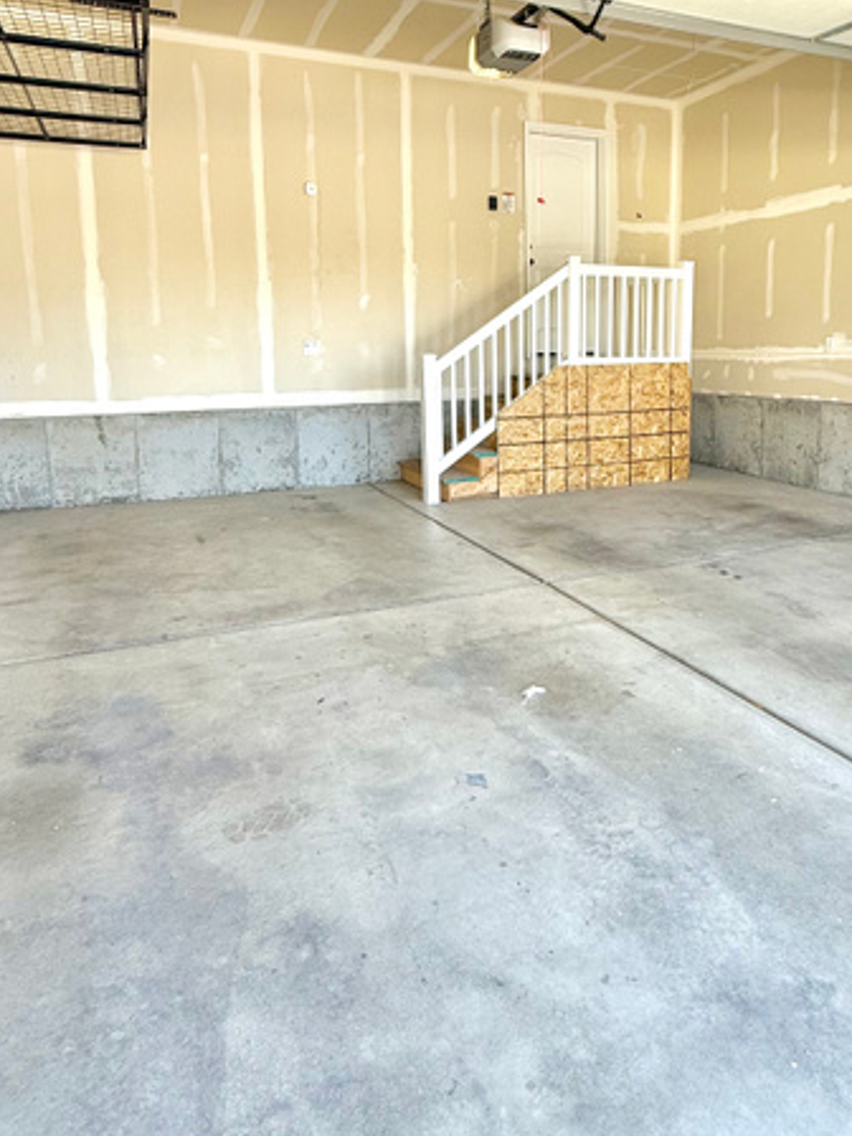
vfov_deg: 70.8
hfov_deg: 56.7
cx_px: 474
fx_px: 788
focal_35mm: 24
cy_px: 451
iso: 64
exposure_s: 1/99
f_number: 2.2
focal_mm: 2.22
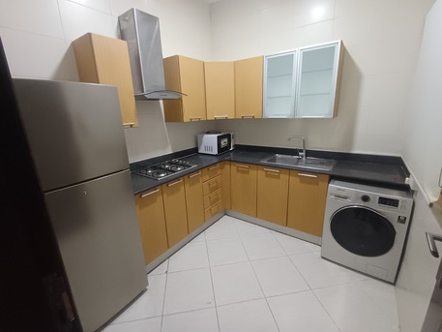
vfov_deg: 78.1
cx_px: 221
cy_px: 166
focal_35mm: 16
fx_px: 204
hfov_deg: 94.5
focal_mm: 1.64
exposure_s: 1/25
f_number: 2.2
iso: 400
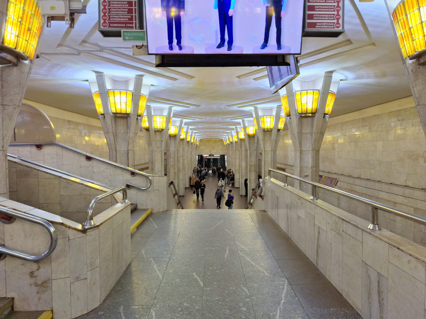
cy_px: 160
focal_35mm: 23
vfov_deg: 58.9
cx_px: 213
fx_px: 283
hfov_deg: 73.9
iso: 64
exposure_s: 1/50
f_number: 1.8
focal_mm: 5.54
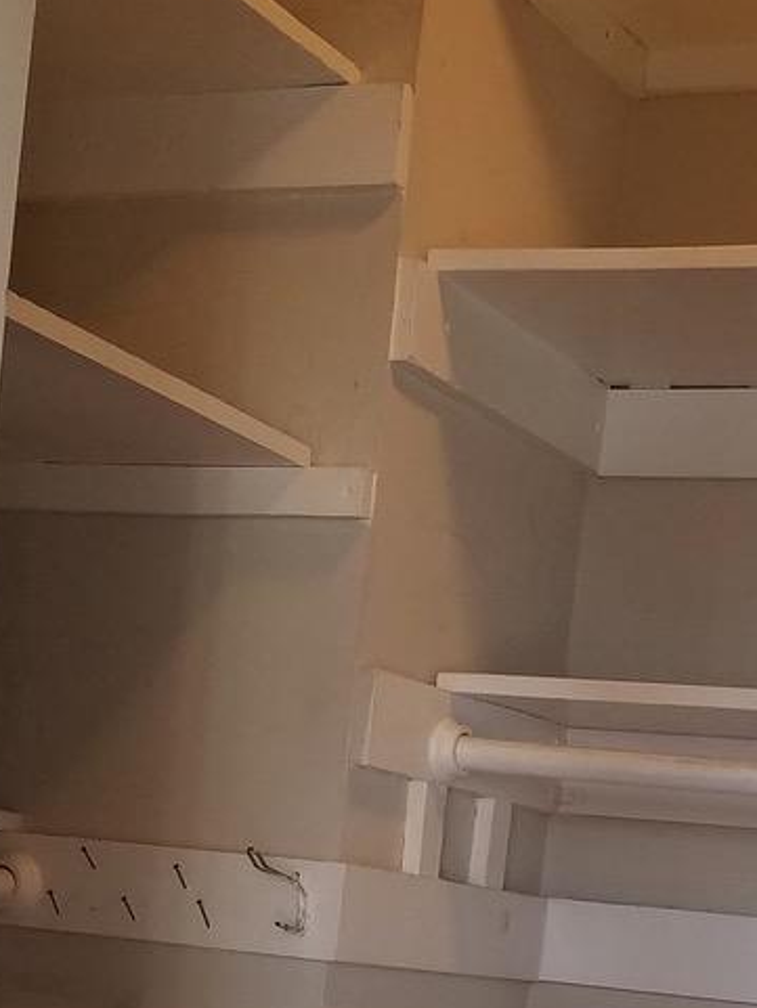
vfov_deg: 22.6
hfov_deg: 17.6
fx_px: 2419
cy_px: 1006
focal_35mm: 83
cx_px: 606
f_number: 1.7
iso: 125
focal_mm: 4.2
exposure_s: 1/60
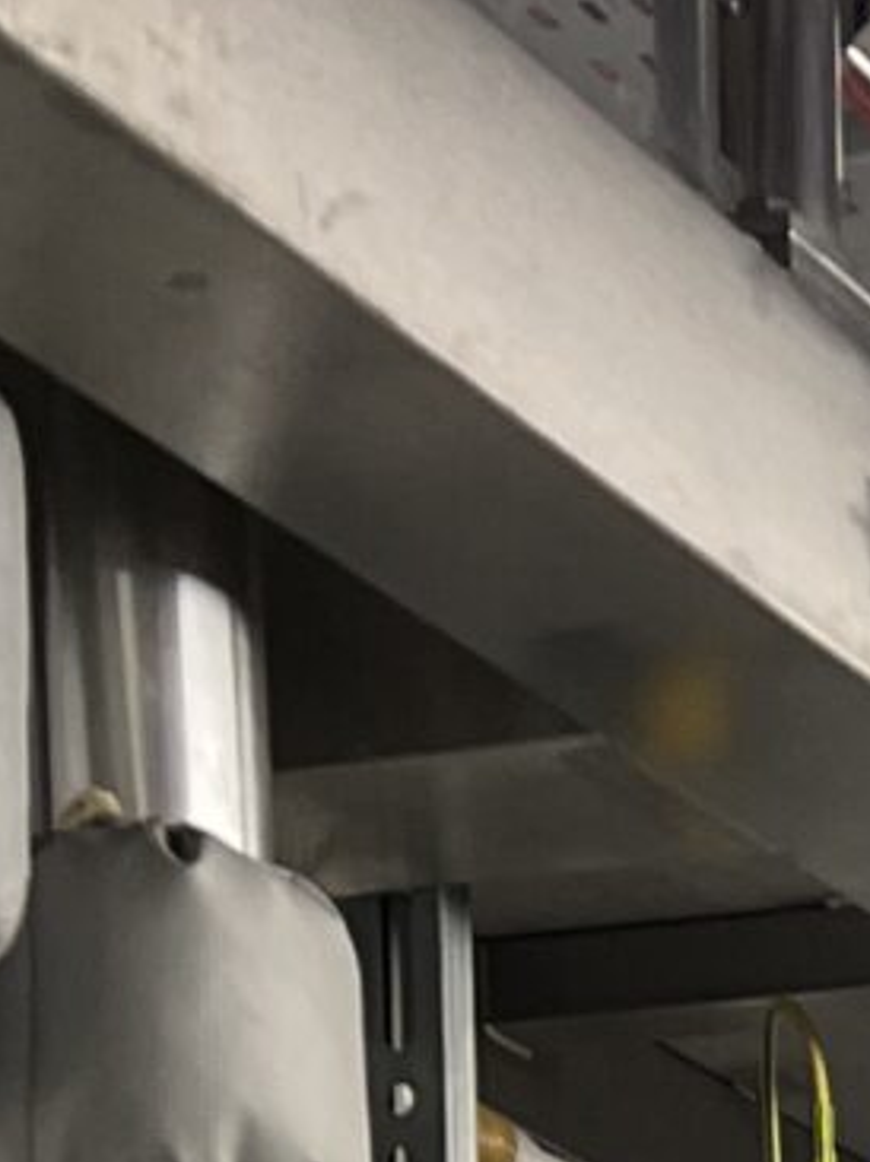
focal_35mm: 182
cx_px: 2458
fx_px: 6106
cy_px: 3067
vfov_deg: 9.3
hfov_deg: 7.3
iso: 80
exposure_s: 1/100
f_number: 1.5
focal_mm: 5.7
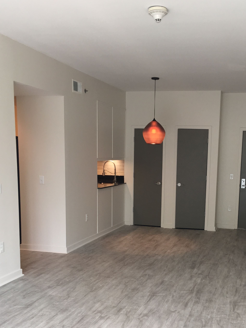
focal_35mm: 43
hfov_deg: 33.4
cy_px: 220
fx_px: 407
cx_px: 159
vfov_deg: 43.2
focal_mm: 4.15
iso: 32
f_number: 2.2
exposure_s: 1/30
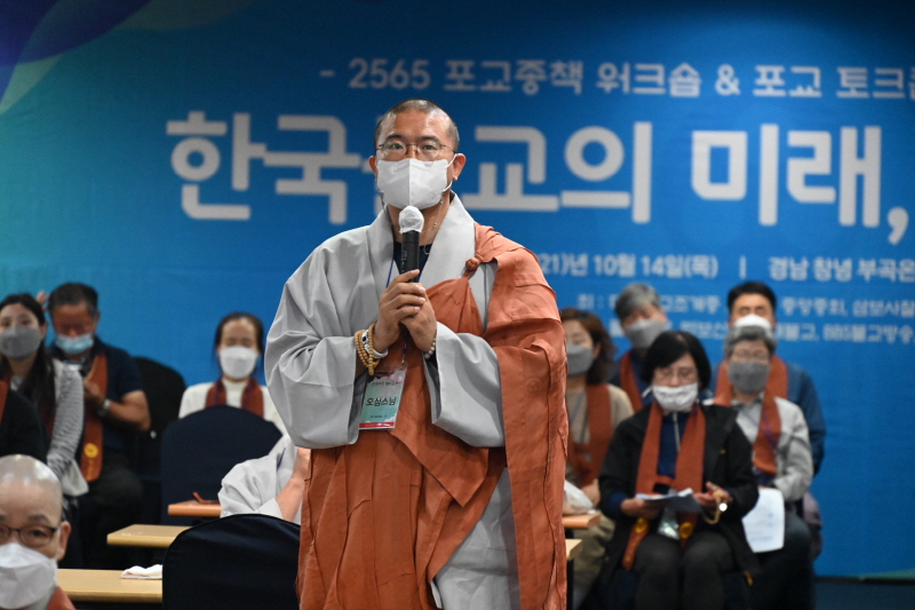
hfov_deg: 10.3
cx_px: 458
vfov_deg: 6.9
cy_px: 305
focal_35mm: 200
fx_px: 5082
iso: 7200
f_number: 6.3
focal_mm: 200
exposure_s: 1/125
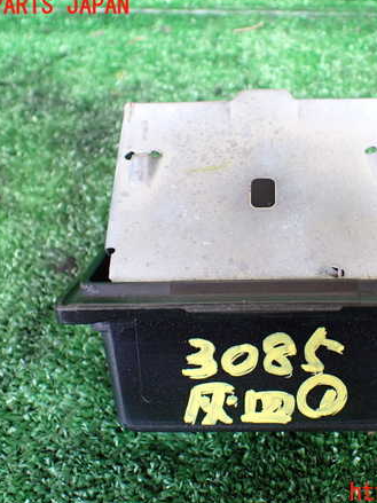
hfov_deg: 34.6
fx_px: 596
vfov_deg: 45.8
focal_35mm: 41
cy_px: 250
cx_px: 265
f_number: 2.3
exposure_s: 1/125
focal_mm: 5.4
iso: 500
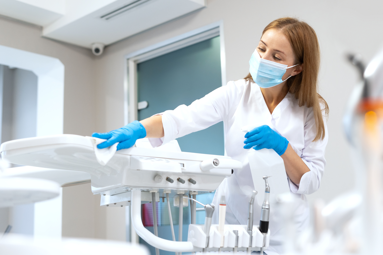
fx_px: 532
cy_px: 128
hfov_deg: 39.6
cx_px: 192
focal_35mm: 50
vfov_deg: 27.0
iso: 800
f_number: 2.8
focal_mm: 50
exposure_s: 1/125
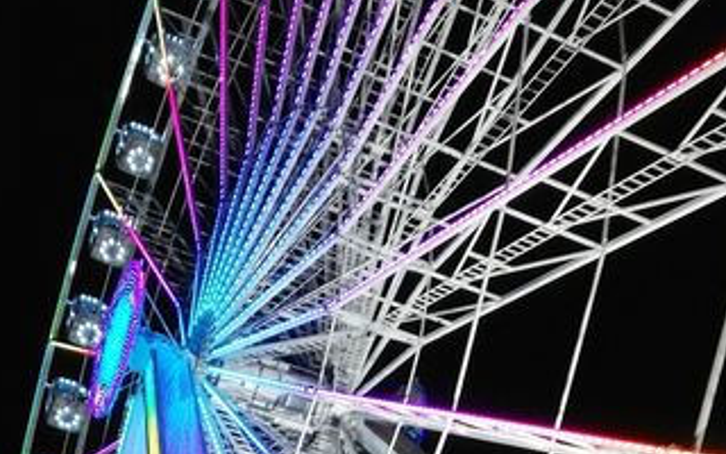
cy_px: 697
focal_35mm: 69
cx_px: 302
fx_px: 1365
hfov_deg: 29.7
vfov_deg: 16.9
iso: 320
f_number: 2.2
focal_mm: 3.81
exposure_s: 1/33.3
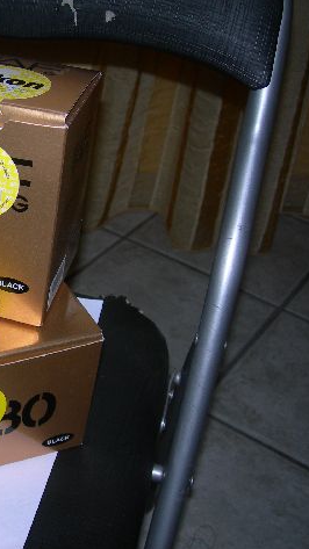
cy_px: 275
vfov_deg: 37.2
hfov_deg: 20.2
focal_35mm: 56
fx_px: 816
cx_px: -51
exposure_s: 1/60.1
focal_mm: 7.8
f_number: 2.8
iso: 50
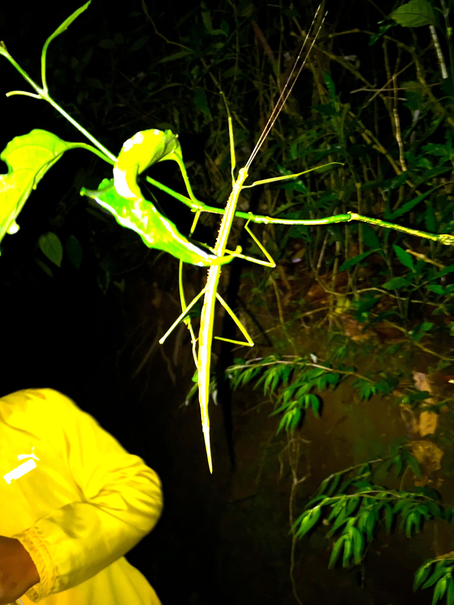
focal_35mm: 29
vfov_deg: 61.7
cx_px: 227
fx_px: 507
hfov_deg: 48.2
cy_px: 302
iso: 80
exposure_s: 1/16
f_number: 2.2
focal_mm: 4.15
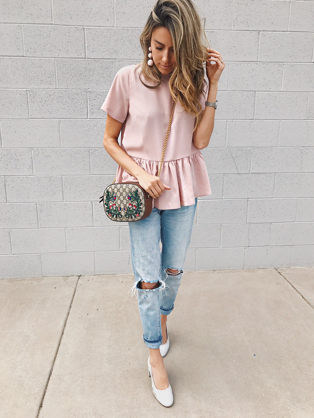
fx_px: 351
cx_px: 156
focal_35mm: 29
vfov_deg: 61.7
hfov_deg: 48.2
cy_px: 208
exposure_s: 1/1408
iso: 20
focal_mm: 3.99
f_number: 1.8
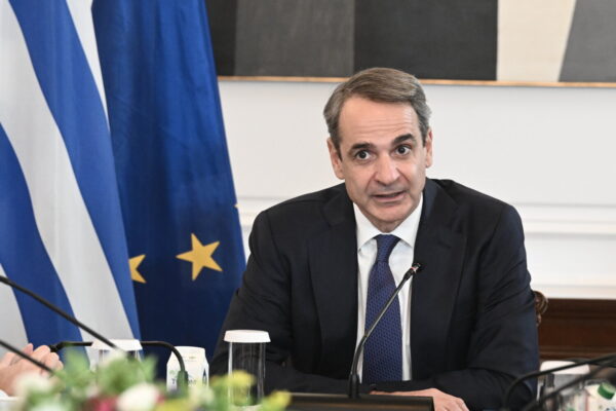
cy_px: 206
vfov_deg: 4.6
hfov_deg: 6.9
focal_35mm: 300
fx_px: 5133
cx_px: 308
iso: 6400
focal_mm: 200
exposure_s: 1/400
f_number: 5
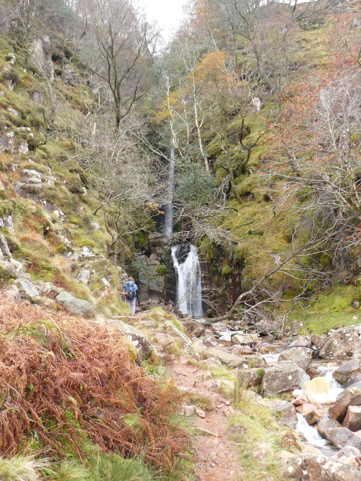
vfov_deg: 50.1
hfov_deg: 38.7
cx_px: 179
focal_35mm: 37
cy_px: 240
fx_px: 514
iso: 160
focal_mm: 6
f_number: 2.8
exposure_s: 1/30
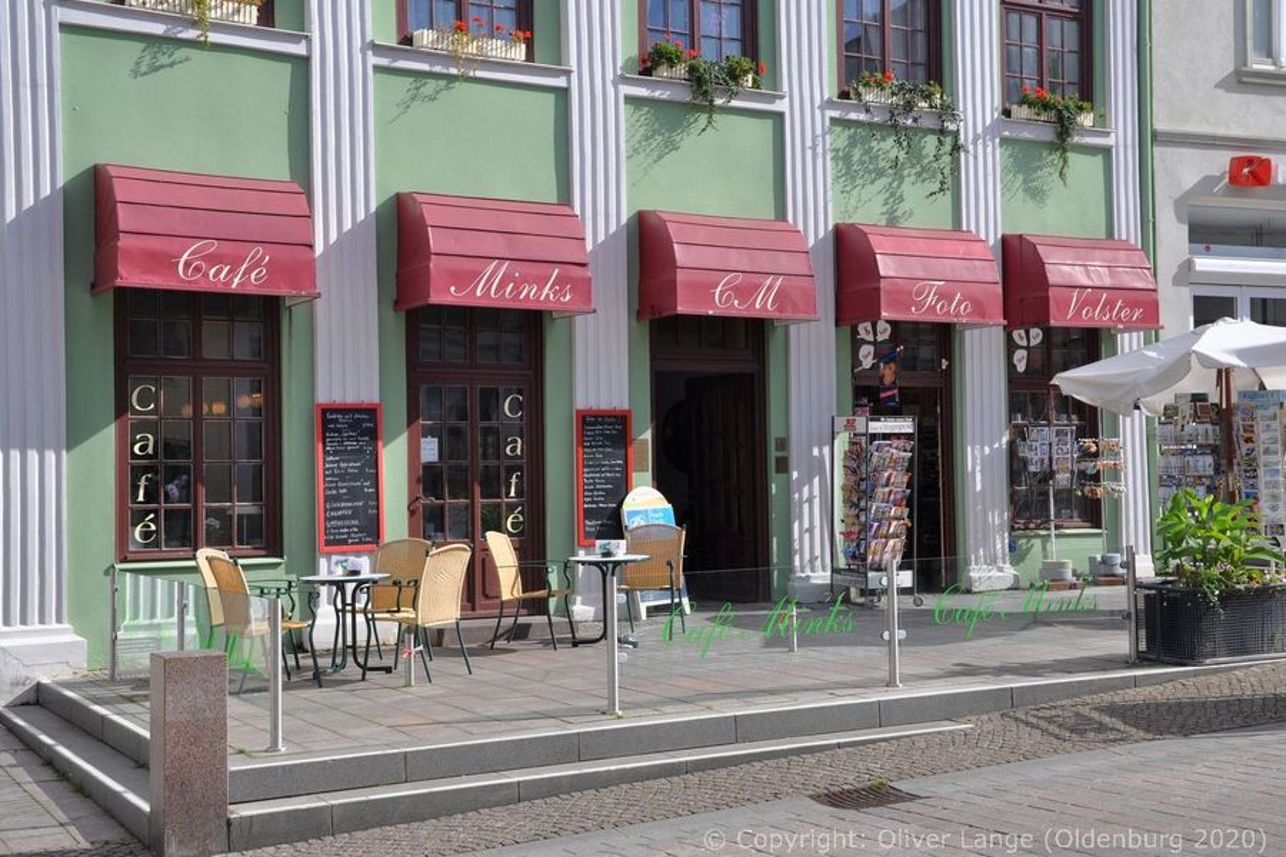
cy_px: 428
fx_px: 1715
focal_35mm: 48
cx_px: 643
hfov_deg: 41.1
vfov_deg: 28.1
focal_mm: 32
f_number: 8
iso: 200
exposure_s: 1/125
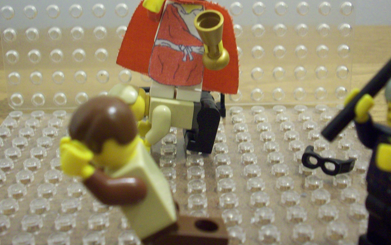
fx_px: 554
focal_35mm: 52
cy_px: 89
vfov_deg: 24.8
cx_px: 222
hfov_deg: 38.8
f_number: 2.8
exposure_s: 1/8
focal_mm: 6.2
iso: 200
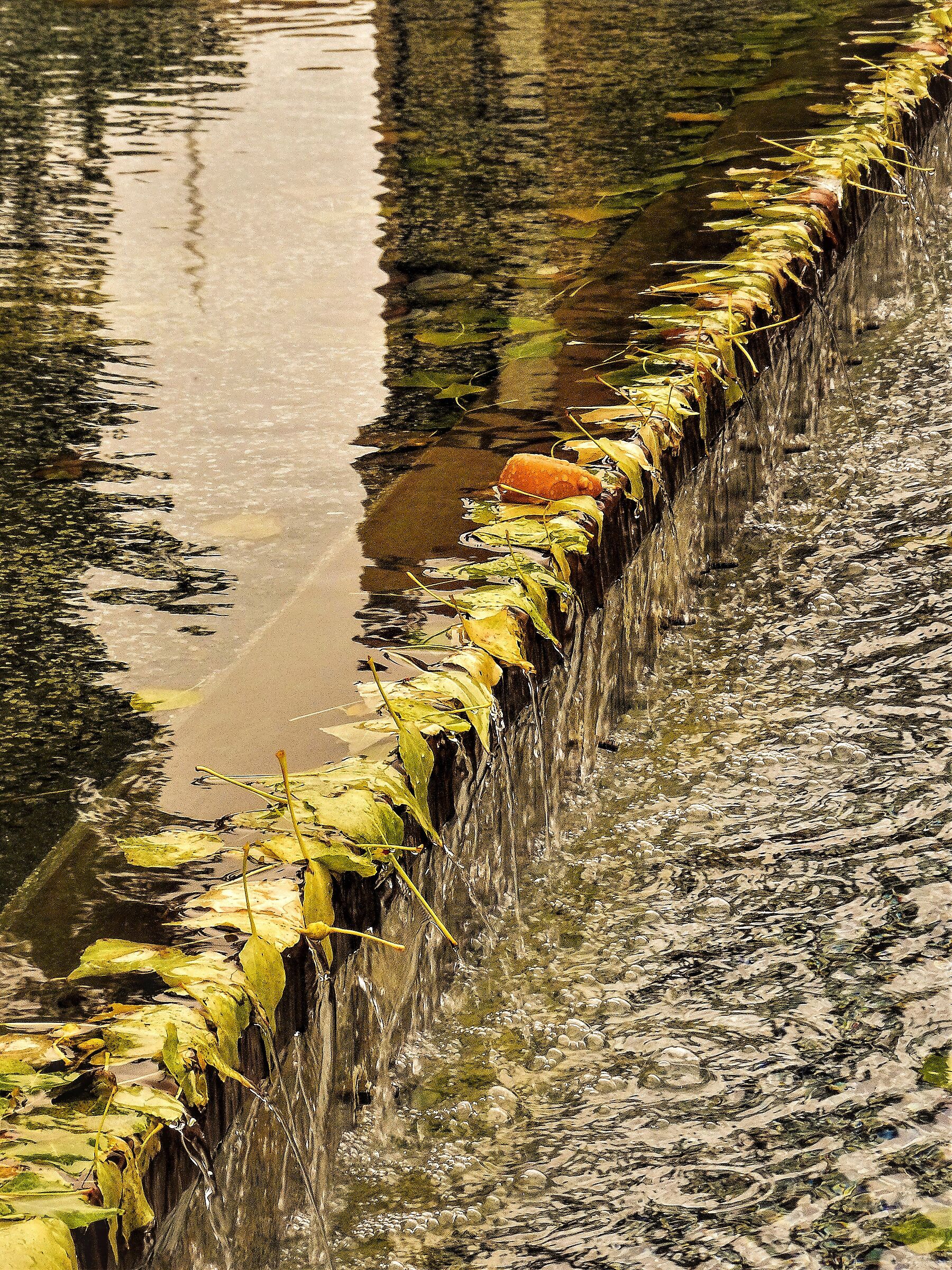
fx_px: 5830
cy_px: 635
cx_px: 476
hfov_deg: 9.3
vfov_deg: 12.4
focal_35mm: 159
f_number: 7.1
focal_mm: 27.16
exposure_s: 1/160
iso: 200
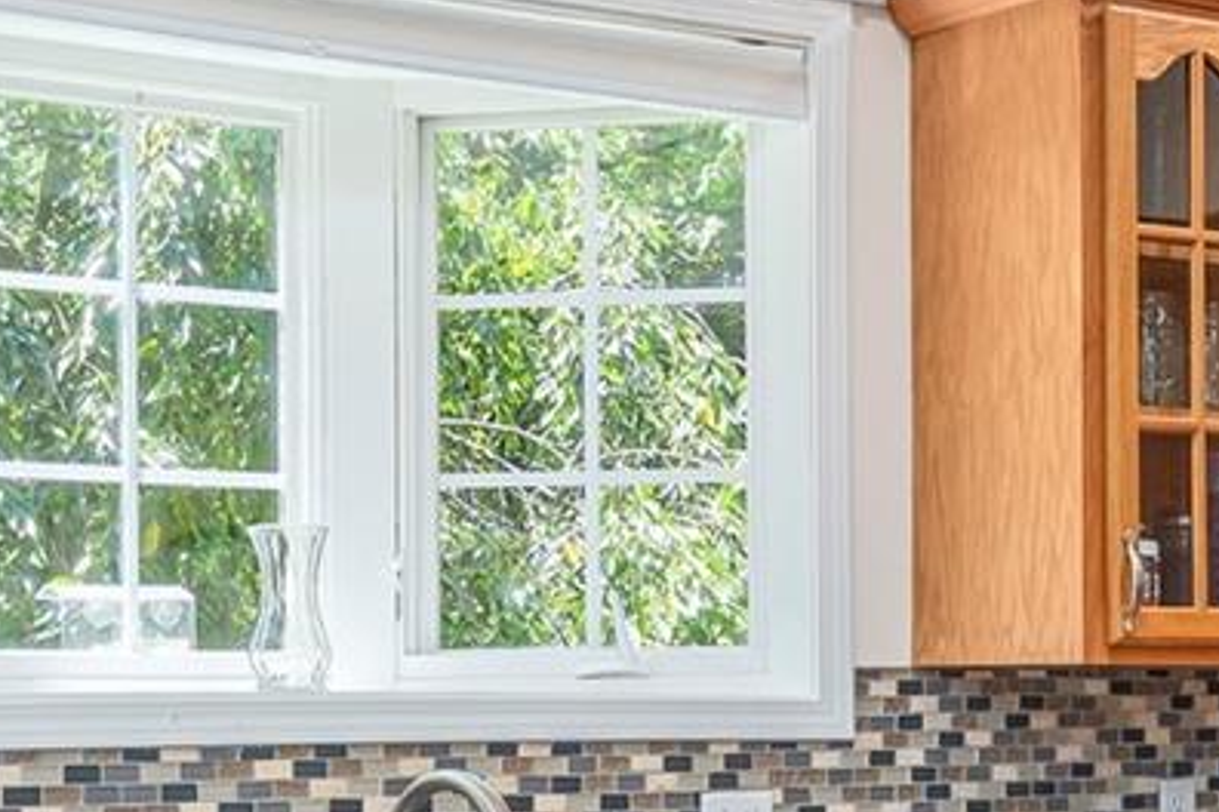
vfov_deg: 15.4
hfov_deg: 23.0
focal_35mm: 88
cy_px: 655
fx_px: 2980
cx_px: 822
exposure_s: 1/160
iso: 320
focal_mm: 17
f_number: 7.1
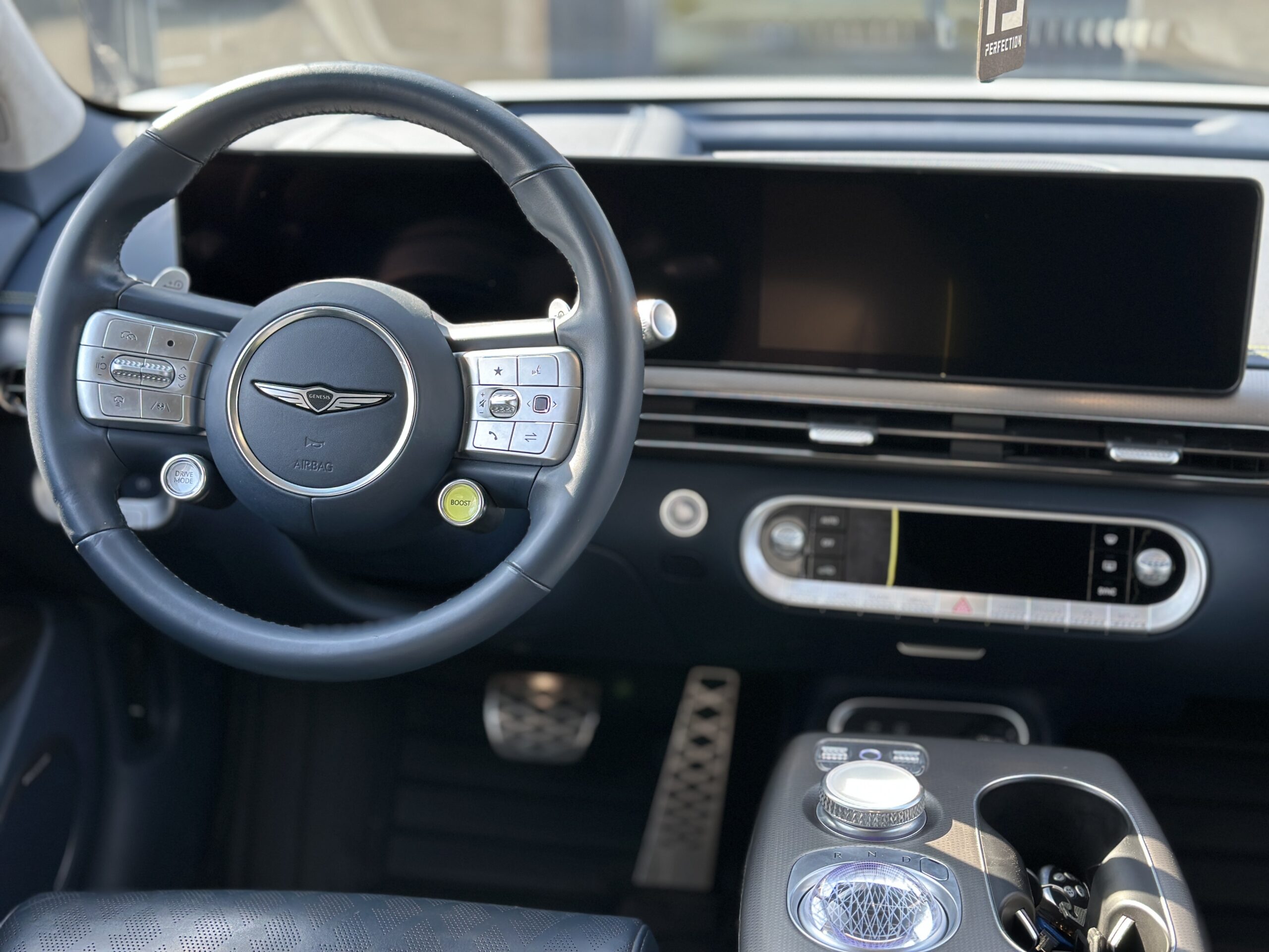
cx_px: 634
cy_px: 476
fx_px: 1760
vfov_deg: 30.3
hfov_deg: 39.7
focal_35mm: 48
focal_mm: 6.86
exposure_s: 1/148
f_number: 1.78
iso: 80
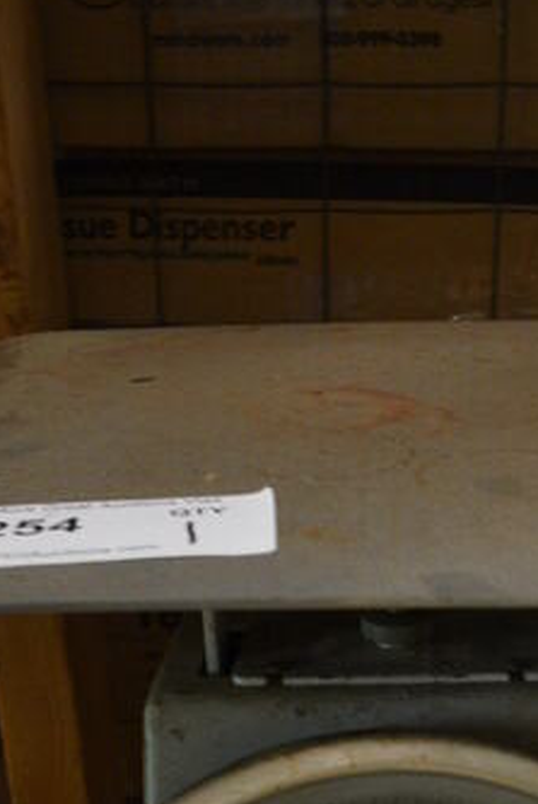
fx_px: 1654
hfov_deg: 18.3
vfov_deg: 23.8
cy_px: 1068
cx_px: 437
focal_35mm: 74
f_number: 3.5
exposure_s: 1/30
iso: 1800
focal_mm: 18
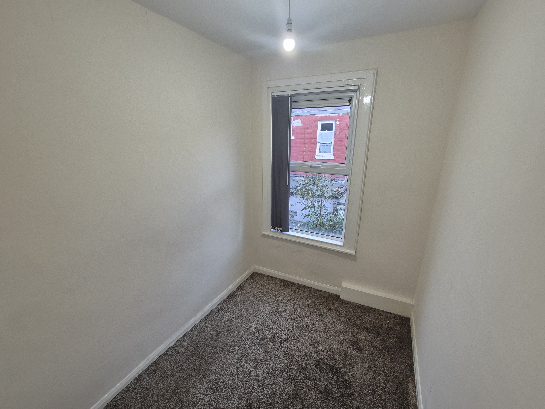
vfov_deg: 89.9
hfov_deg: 106.2
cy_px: 204
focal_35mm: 13
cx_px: 272
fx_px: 205
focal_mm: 2.2
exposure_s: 1/50
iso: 160
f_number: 2.2
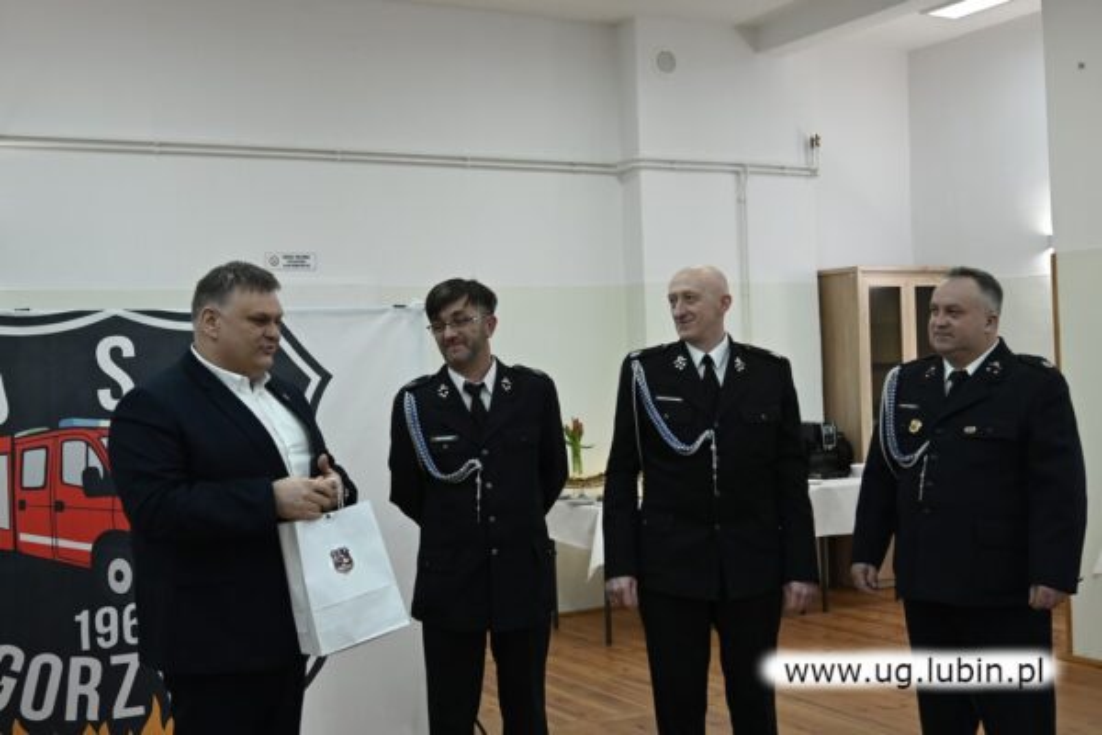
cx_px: 551
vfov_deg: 31.9
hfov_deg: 46.4
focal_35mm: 42
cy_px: 368
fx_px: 1286
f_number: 2.8
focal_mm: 28
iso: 1250
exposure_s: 1/125
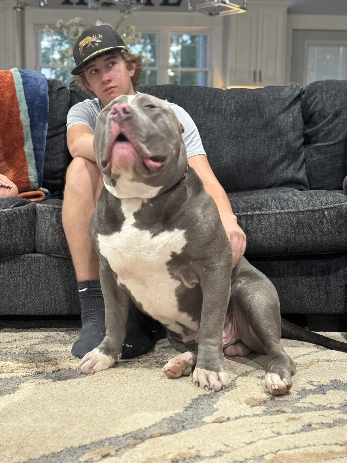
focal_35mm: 48
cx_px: 174
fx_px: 642
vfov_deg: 39.7
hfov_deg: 30.3
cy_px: 232
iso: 500
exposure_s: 1/40
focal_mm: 6.86
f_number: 1.78
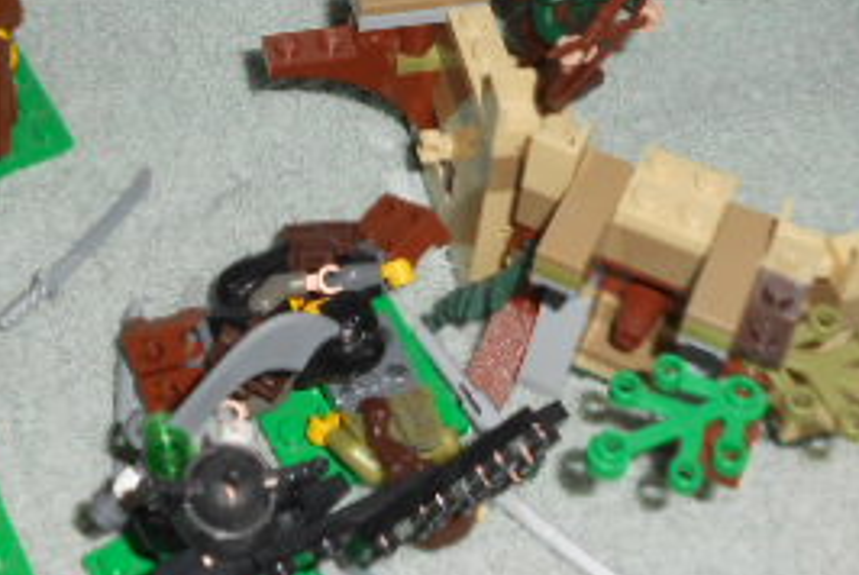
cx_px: 278
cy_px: -19
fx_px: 1792
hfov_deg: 26.8
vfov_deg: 17.7
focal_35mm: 75
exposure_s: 1/25
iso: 80
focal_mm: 5.3
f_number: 3.8
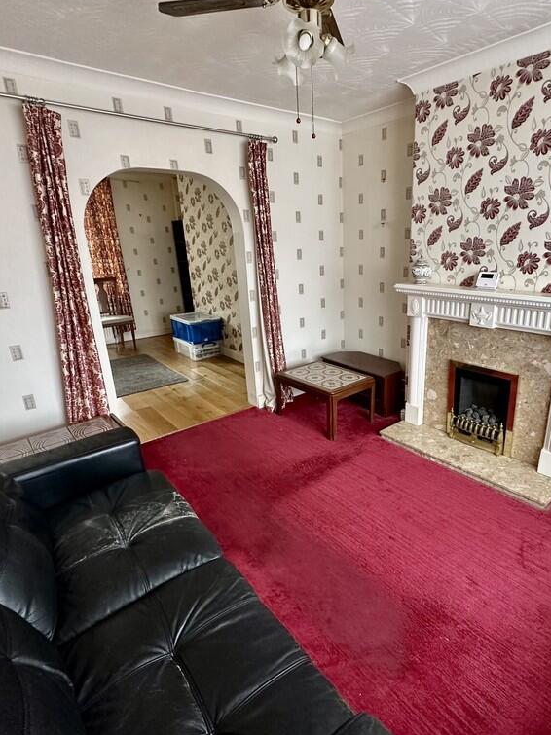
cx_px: 326
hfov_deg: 68.1
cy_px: 363
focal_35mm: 19
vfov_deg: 84.7
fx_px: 403
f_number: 2.2
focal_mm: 2.22
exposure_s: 1/68
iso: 320
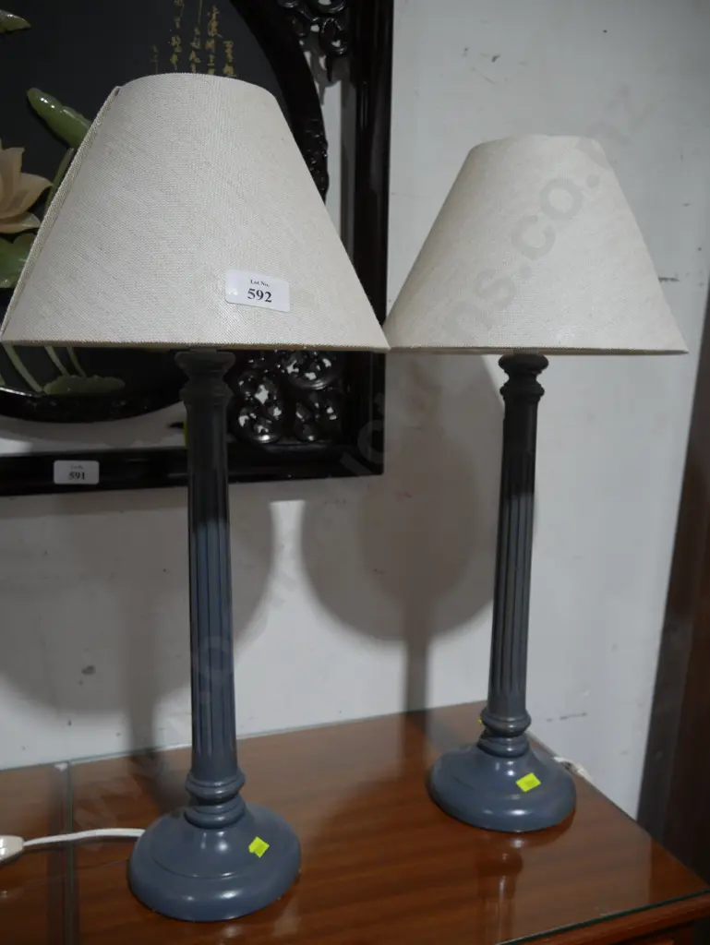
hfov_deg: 49.8
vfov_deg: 63.4
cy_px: 472
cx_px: 355
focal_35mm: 28
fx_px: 765
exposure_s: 1/80
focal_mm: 14
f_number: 3.5
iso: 200
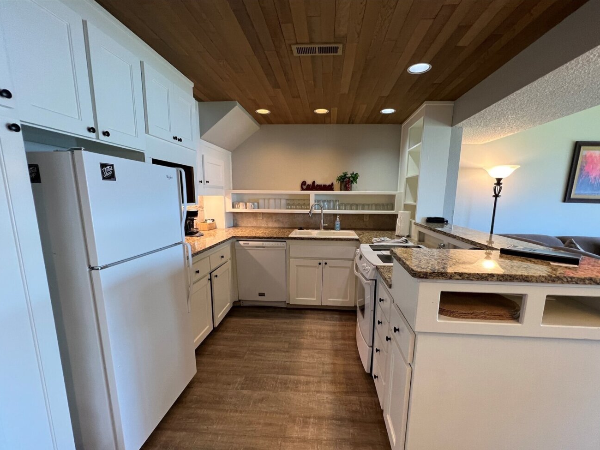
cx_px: 316
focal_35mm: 14
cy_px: 242
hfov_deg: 102.0
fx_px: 243
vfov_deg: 85.5
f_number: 1.8
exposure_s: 1/60
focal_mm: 1.57
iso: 160
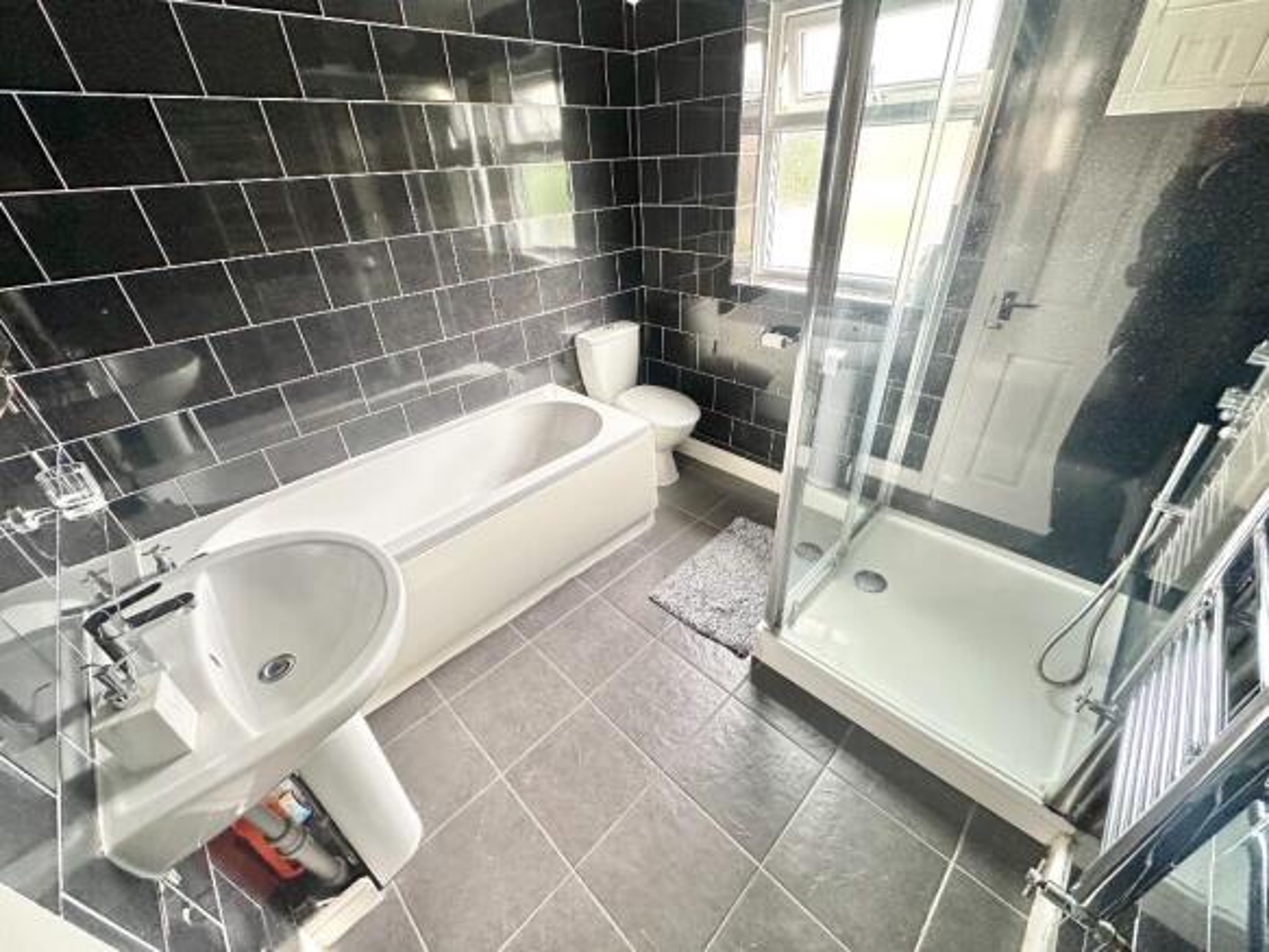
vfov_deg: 85.7
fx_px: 513
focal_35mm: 14
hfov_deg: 102.1
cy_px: 476
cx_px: 634
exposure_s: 1/63
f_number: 2.2
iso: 320
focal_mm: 2.22
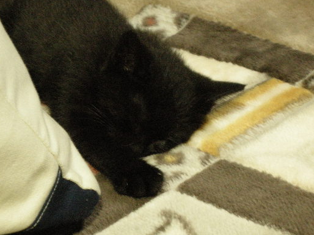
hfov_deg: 12.6
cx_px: 142
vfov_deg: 9.4
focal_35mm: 157
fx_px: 1423
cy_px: 132
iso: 800
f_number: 5.3
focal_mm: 26.3
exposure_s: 1/4.9
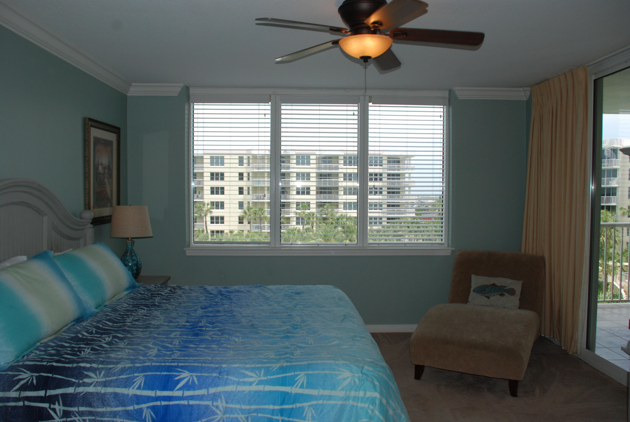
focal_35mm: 30
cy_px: 211
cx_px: 315
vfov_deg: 43.7
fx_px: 526
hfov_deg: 61.9
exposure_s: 1/200
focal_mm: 20
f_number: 5.6
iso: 250
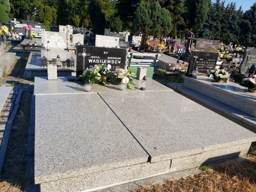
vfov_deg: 53.1
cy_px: 96
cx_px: 128
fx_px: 192
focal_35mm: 26
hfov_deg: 67.3
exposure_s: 1/2305
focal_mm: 3.92
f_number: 1.7
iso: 64
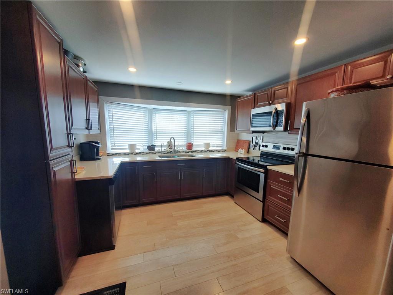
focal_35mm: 13
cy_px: 148
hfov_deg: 106.2
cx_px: 196
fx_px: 148
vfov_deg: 89.9
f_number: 2.2
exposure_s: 1/60.2
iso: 80
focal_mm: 1.8
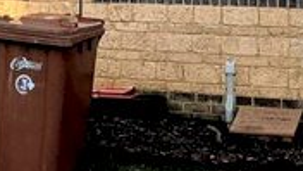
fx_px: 940
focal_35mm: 117
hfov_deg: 18.3
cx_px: 196
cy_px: -172
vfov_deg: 9.7
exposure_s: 1/1235
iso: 48
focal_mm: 4.38
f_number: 1.73
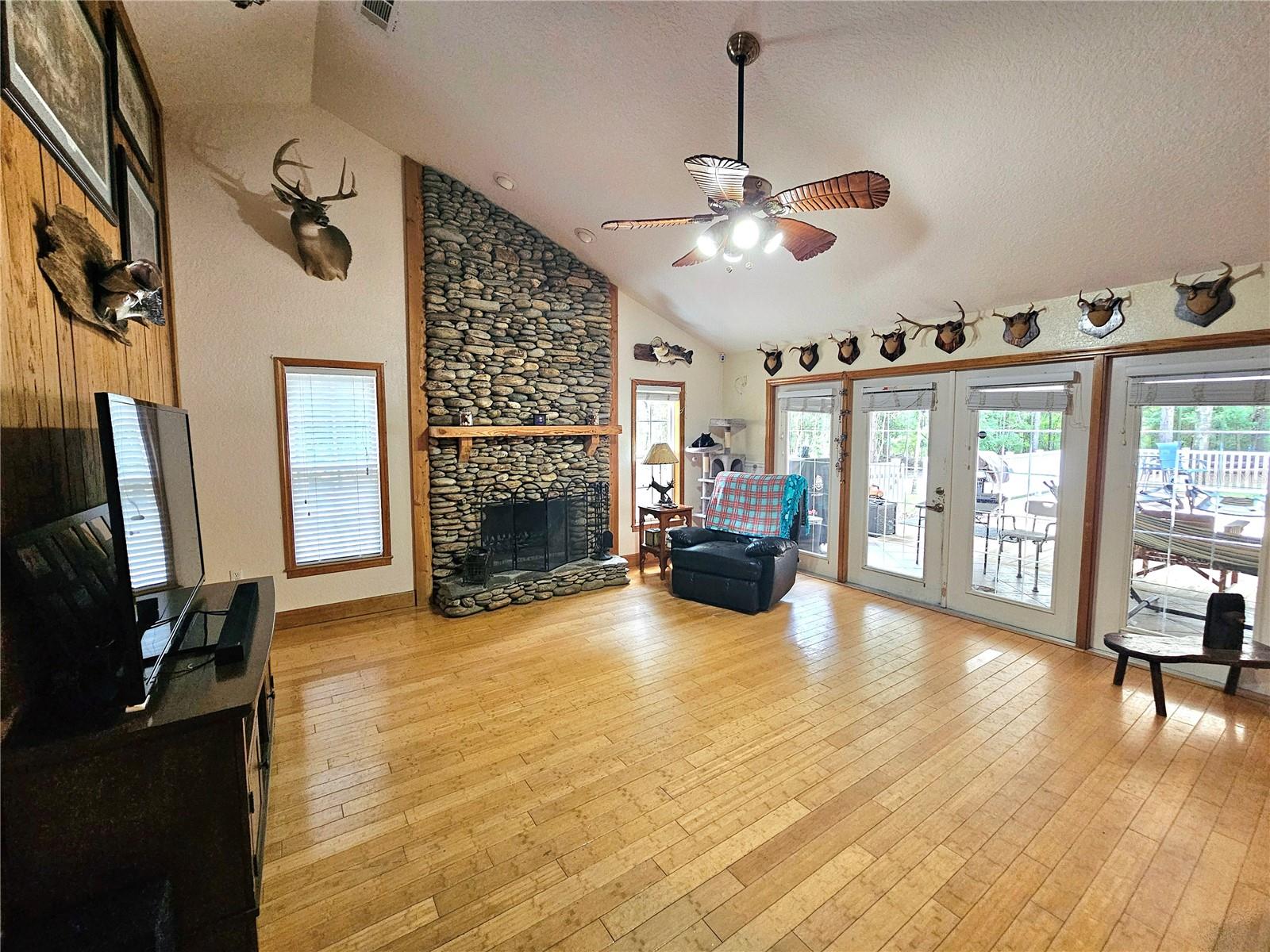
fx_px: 477
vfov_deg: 89.9
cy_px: 476
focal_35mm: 13
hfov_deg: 106.2
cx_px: 635
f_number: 2.2
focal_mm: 2.2
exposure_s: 1/60.2
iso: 320
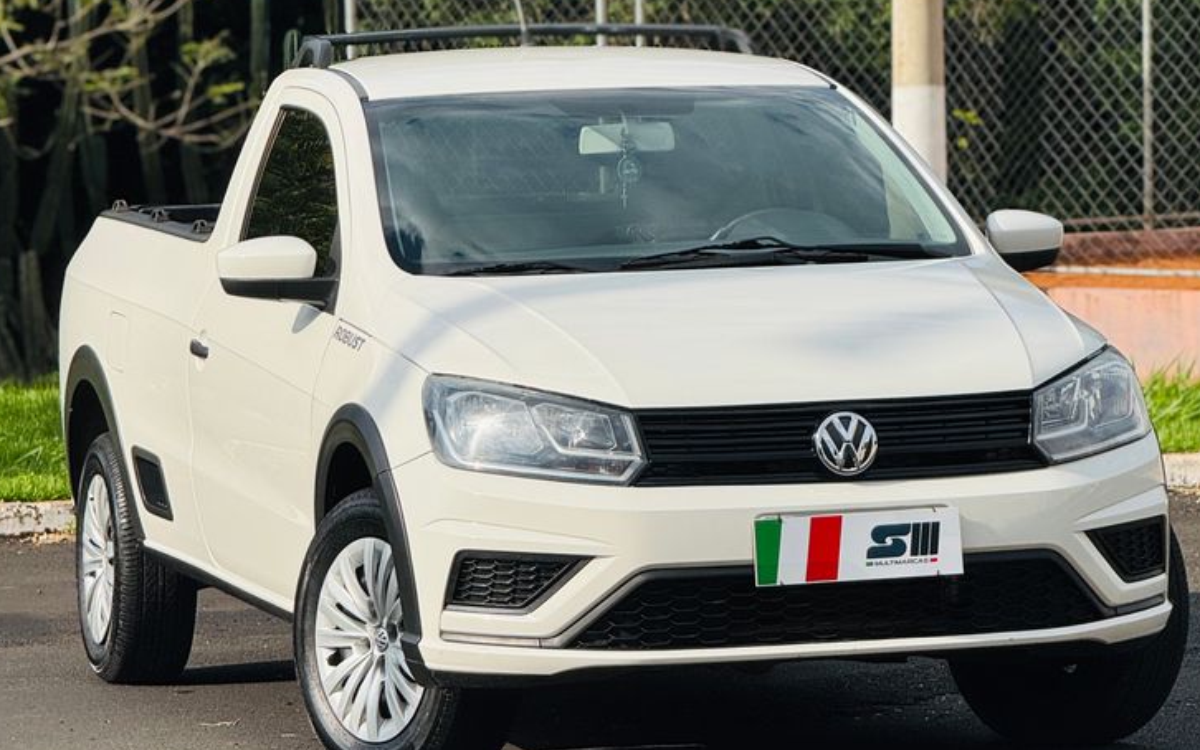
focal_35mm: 142
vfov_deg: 9.2
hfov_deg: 14.7
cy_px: 426
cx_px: 623
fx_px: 4645
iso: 50
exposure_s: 1/3058
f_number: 2.8
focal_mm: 15.66
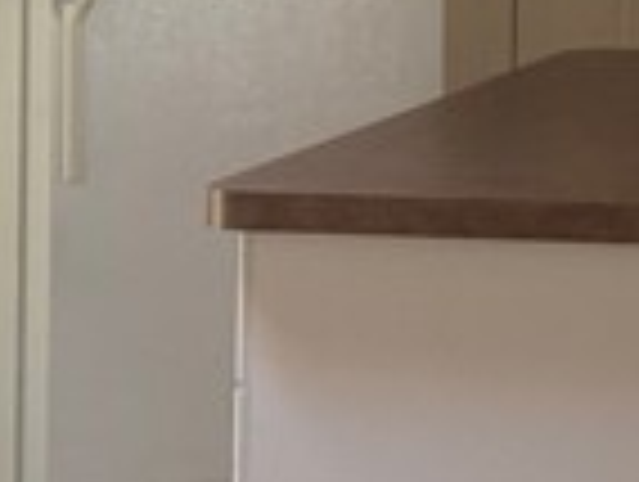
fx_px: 3994
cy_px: -496
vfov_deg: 6.7
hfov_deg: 8.9
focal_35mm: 216
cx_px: 1004
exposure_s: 1/60
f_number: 1.78
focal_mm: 6.76
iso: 125
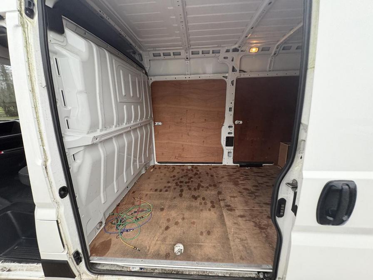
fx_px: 151
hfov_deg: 102.1
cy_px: 140
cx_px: 186
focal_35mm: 14
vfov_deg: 85.7
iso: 400
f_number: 2.2
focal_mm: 2.22
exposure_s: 1/60
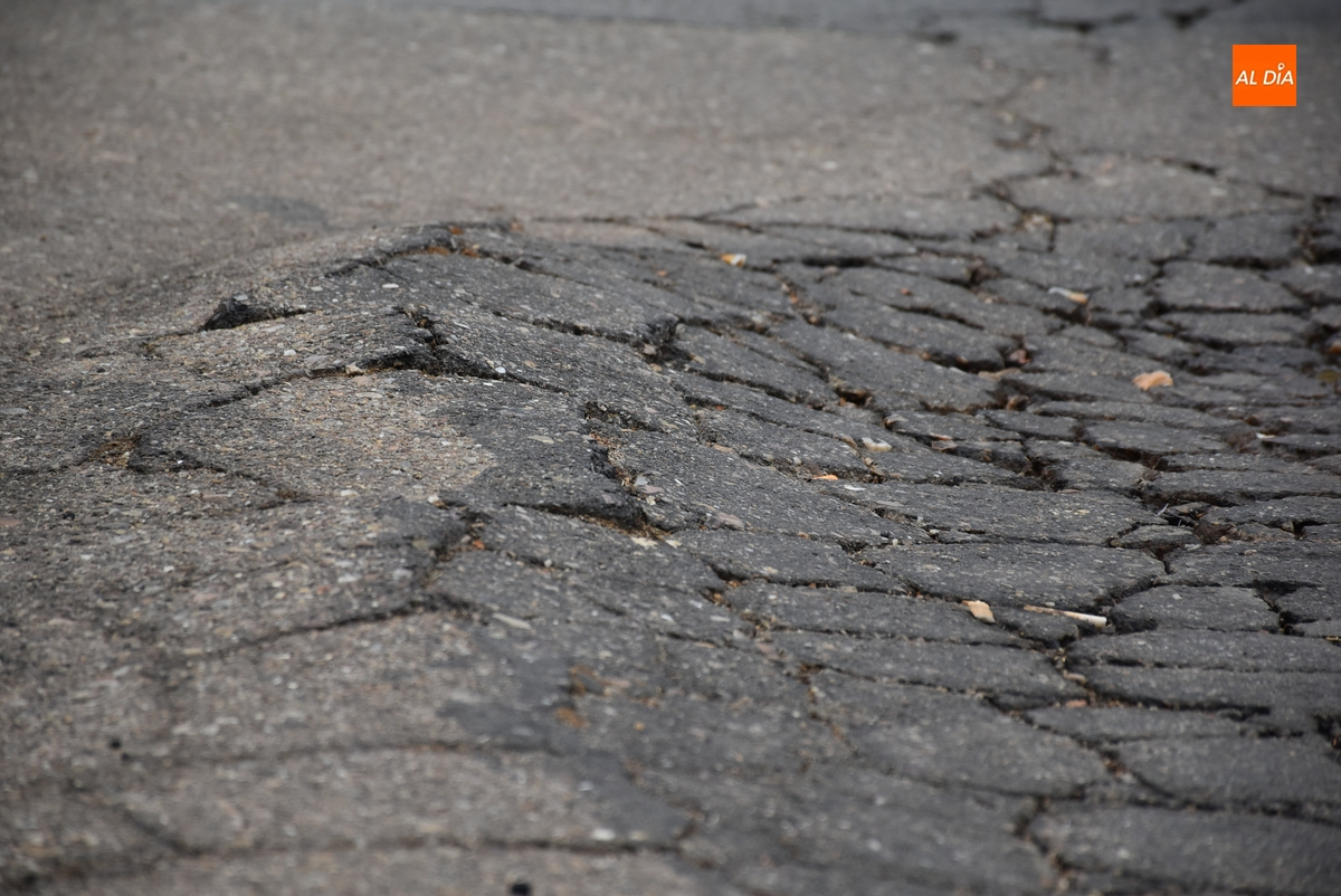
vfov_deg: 6.6
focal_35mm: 210
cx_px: 670
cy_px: 448
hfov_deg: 9.8
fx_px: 7828
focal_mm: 140
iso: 320
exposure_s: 1/500
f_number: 5.6
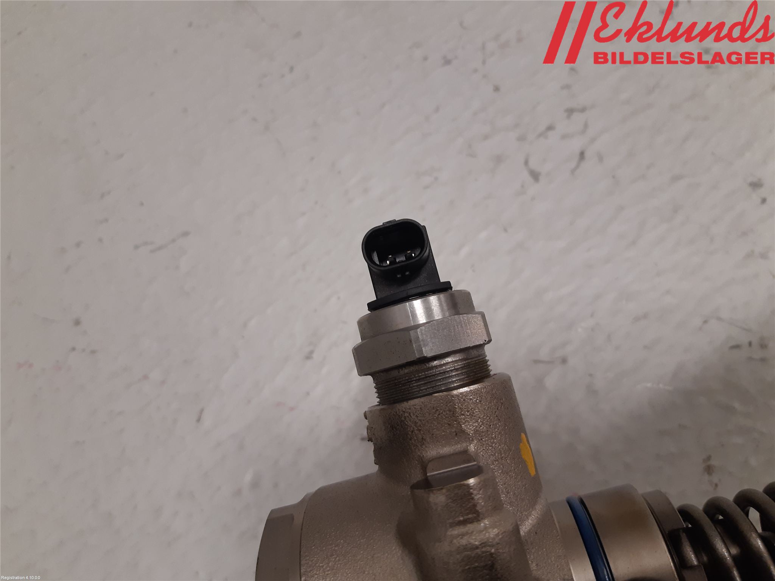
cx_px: 388
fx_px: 582
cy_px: 290
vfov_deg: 53.1
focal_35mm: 26
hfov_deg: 67.3
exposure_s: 1/50
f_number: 1.7
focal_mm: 3.93
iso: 125
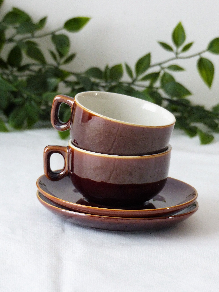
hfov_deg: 7.5
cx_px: 110
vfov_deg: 9.9
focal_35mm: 199
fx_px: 1679
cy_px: 146
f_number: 2.8
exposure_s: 1/50
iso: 400
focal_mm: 32.5
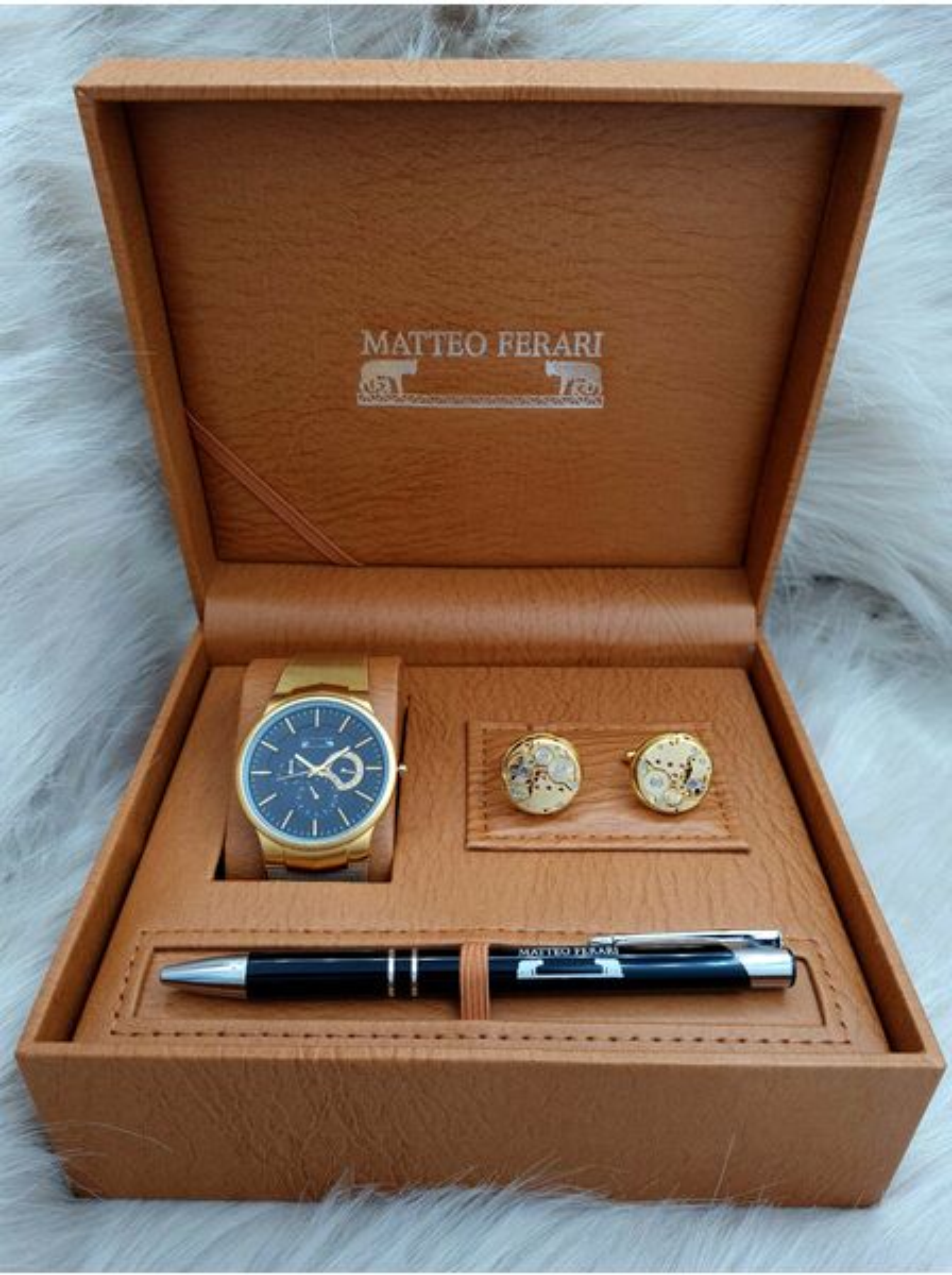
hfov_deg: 52.9
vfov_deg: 67.4
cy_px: 638
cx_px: 476
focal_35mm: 26
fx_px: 956
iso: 50
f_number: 1.8
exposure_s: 1/425
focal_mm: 5.4
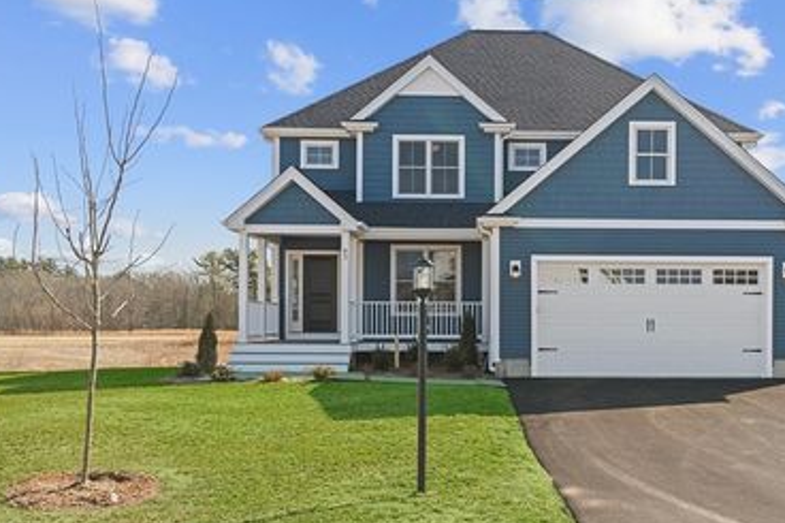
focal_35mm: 38
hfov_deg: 50.0
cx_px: 506
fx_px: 828
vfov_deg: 34.9
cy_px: 308
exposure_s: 1/50
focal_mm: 28
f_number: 7.1
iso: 320
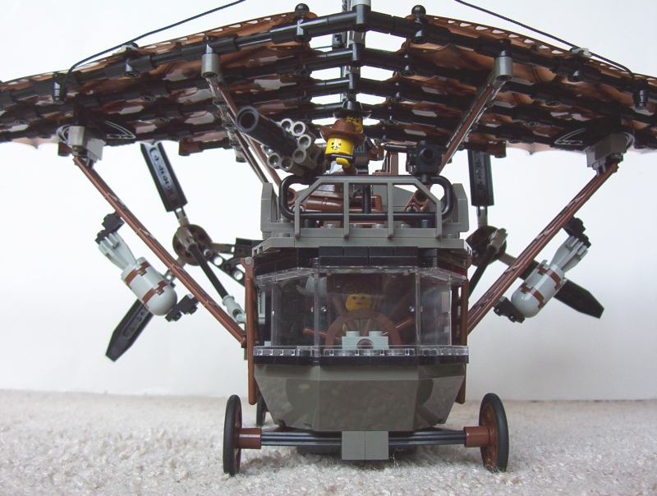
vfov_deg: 33.7
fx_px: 818
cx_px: 328
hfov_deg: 43.8
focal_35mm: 43
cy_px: 248
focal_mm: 5.77
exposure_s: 1/89.7
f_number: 2.73
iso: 100
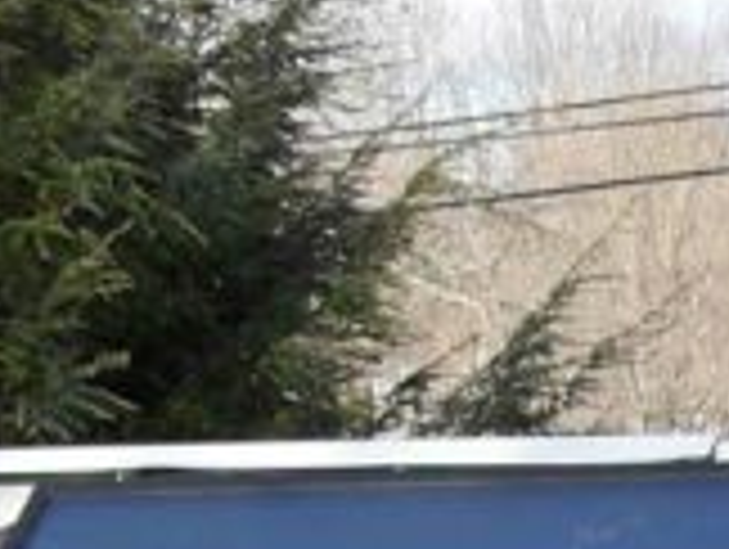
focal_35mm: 151
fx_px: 3185
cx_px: 842
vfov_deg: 9.2
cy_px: 1159
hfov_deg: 12.8
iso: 100
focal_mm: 6.3
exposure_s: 1/500
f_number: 3.2
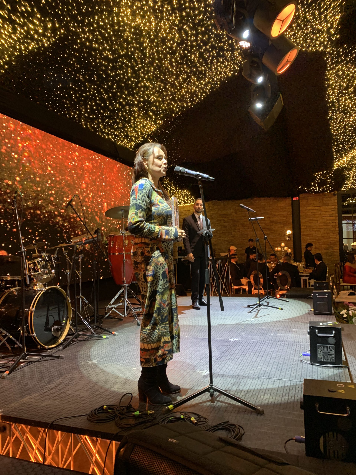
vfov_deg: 67.3
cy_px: 238
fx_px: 357
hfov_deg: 53.1
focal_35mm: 26
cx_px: 178
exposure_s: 1/40
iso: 250
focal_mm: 4.25
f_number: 1.8
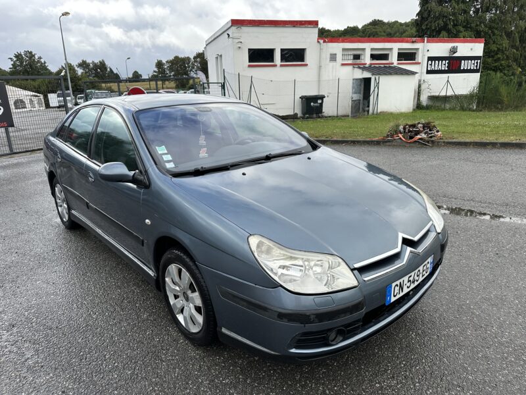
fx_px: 365
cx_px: 263
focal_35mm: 24
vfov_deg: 56.8
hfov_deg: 71.6
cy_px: 198
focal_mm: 6.86
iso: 80
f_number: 1.78
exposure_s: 1/1412
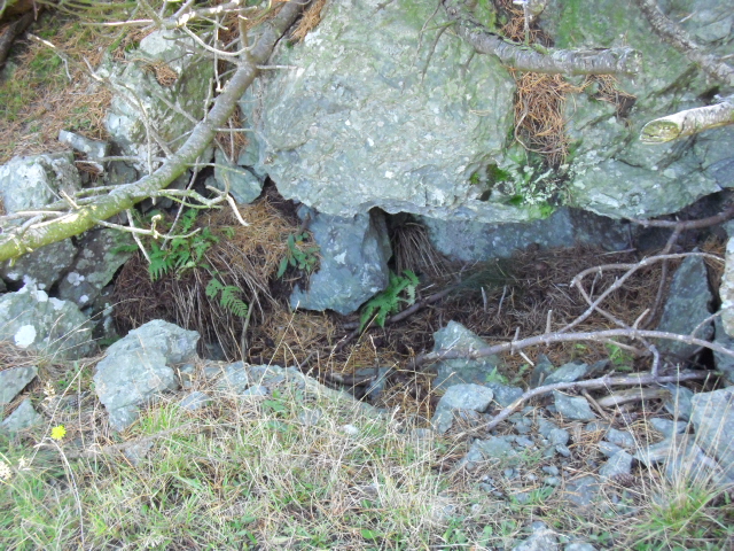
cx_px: 367
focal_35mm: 38
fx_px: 806
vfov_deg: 37.7
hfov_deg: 49.0
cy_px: 276
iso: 400
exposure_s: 1/100
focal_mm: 6.2
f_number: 2.8
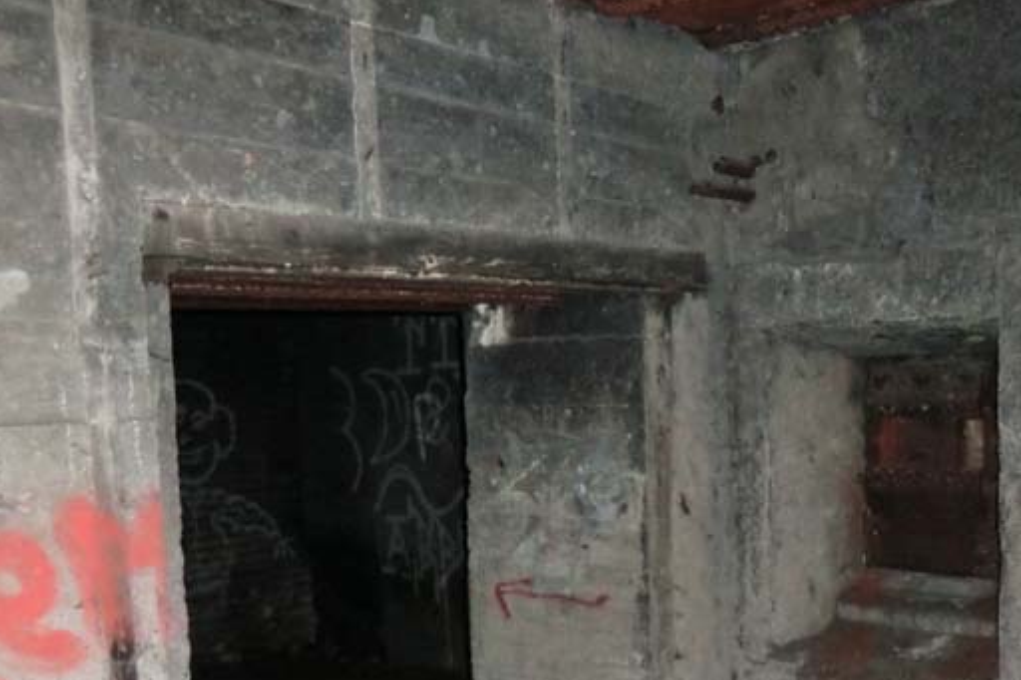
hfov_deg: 48.6
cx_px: 692
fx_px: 1106
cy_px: 495
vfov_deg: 33.6
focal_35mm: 39
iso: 400
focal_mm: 4.3
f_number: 3.2
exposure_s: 1/8
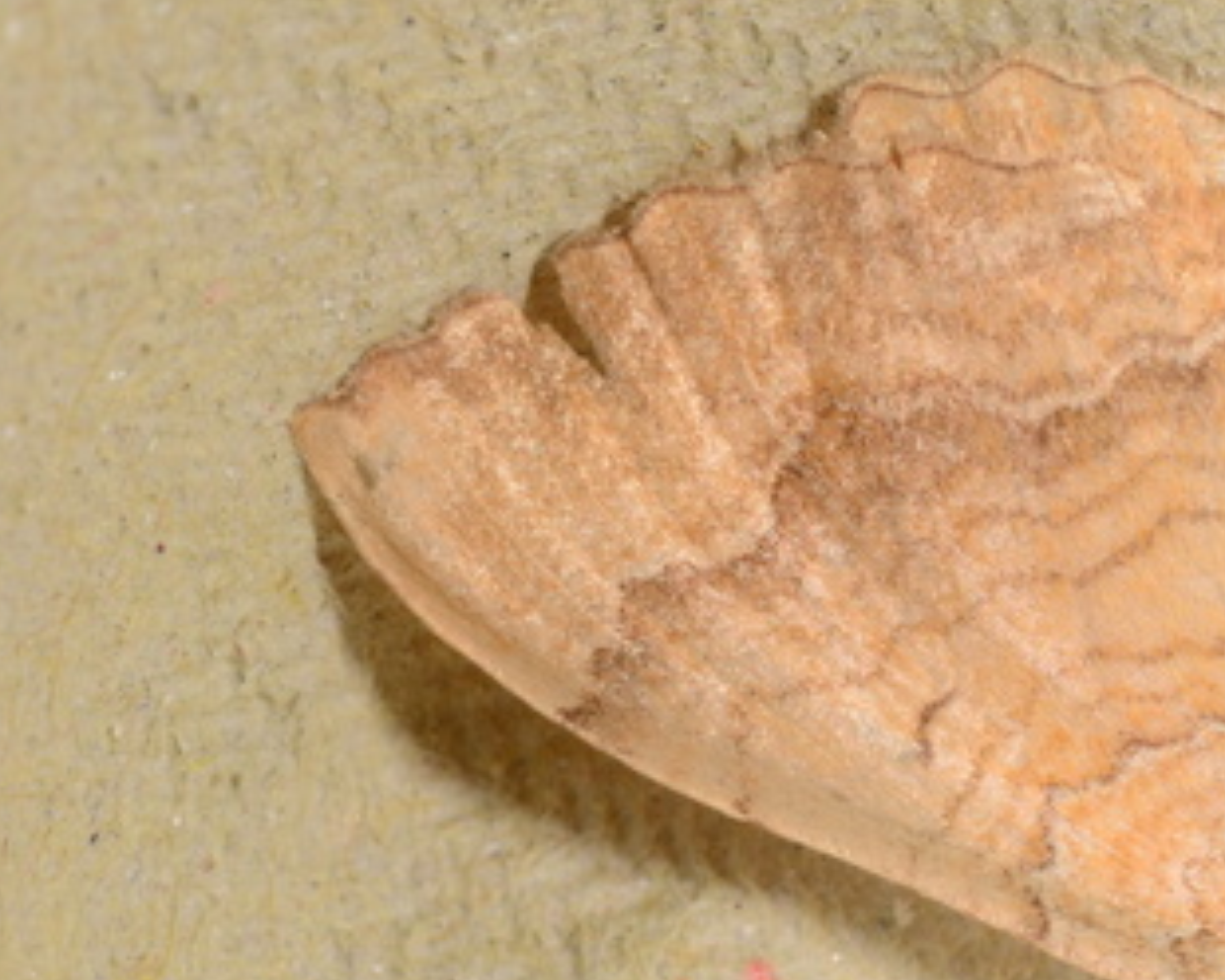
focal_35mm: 305
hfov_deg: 6.3
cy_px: 458
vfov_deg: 5.1
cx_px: 1375
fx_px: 11065
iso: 100
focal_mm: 85
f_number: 25
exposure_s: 1/60
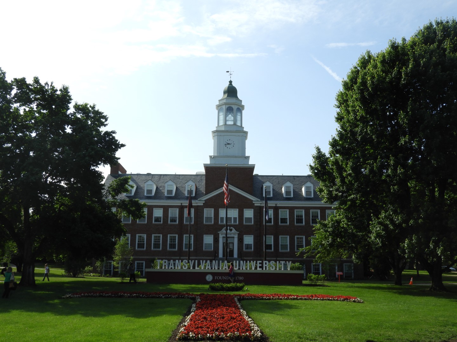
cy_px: 171
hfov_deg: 46.8
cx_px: 228
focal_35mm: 40
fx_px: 528
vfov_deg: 36.0
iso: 100
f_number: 3.8
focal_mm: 7.2
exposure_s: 1/800
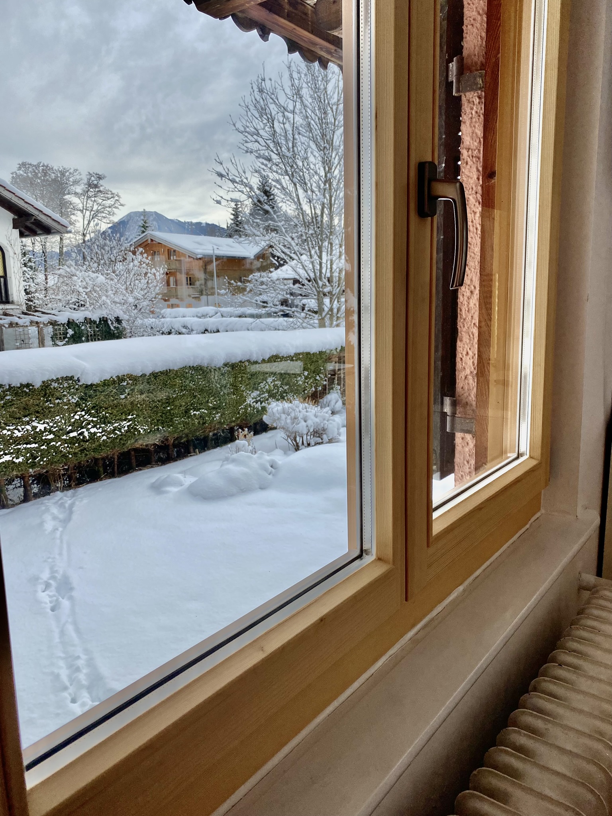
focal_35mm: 26
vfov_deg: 67.3
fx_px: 613
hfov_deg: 53.1
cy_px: 408
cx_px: 306
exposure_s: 1/1258
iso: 32
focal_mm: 4.25
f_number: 1.8
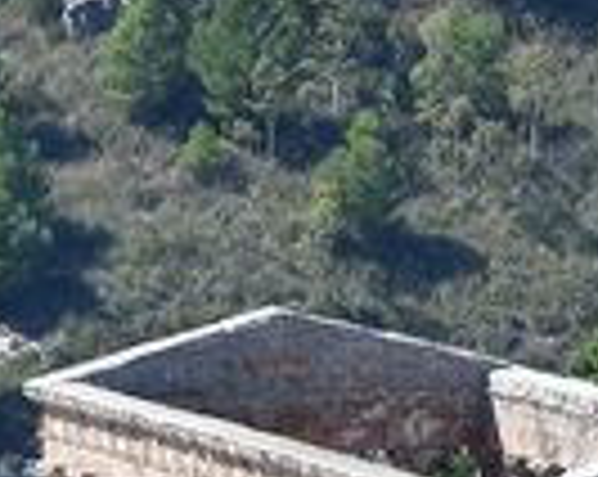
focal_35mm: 889
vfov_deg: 1.7
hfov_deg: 2.2
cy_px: 594
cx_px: 580
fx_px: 15711
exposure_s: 1/250
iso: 100
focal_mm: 140
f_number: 7.1
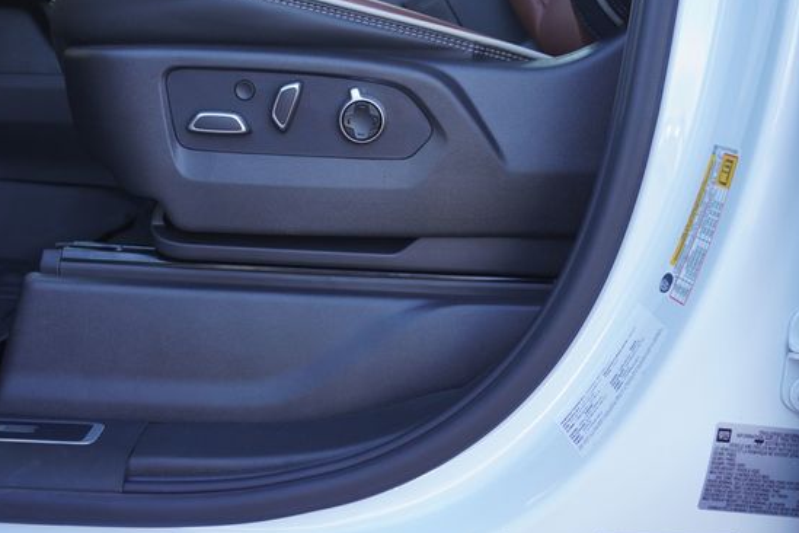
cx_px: 381
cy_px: 233
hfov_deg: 40.3
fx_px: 1087
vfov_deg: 27.5
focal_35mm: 49
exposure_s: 1/60
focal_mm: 28
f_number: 4.5
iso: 200
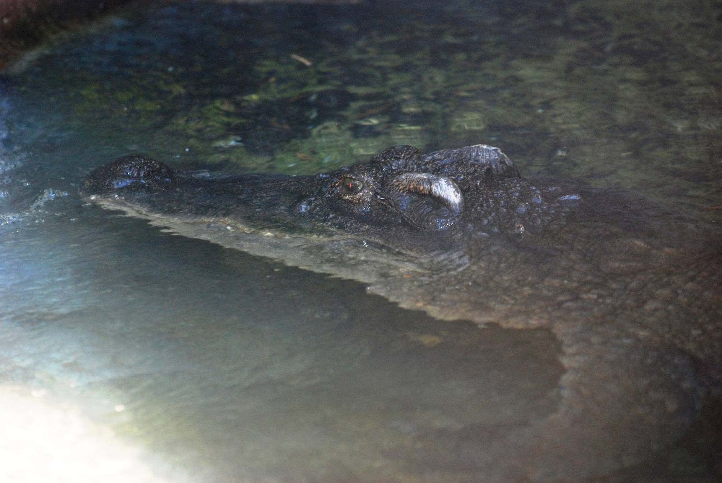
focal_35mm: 255
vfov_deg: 5.4
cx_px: 361
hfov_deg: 8.1
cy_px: 242
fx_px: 5120
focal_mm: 170
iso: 400
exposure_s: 1/60
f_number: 4.8
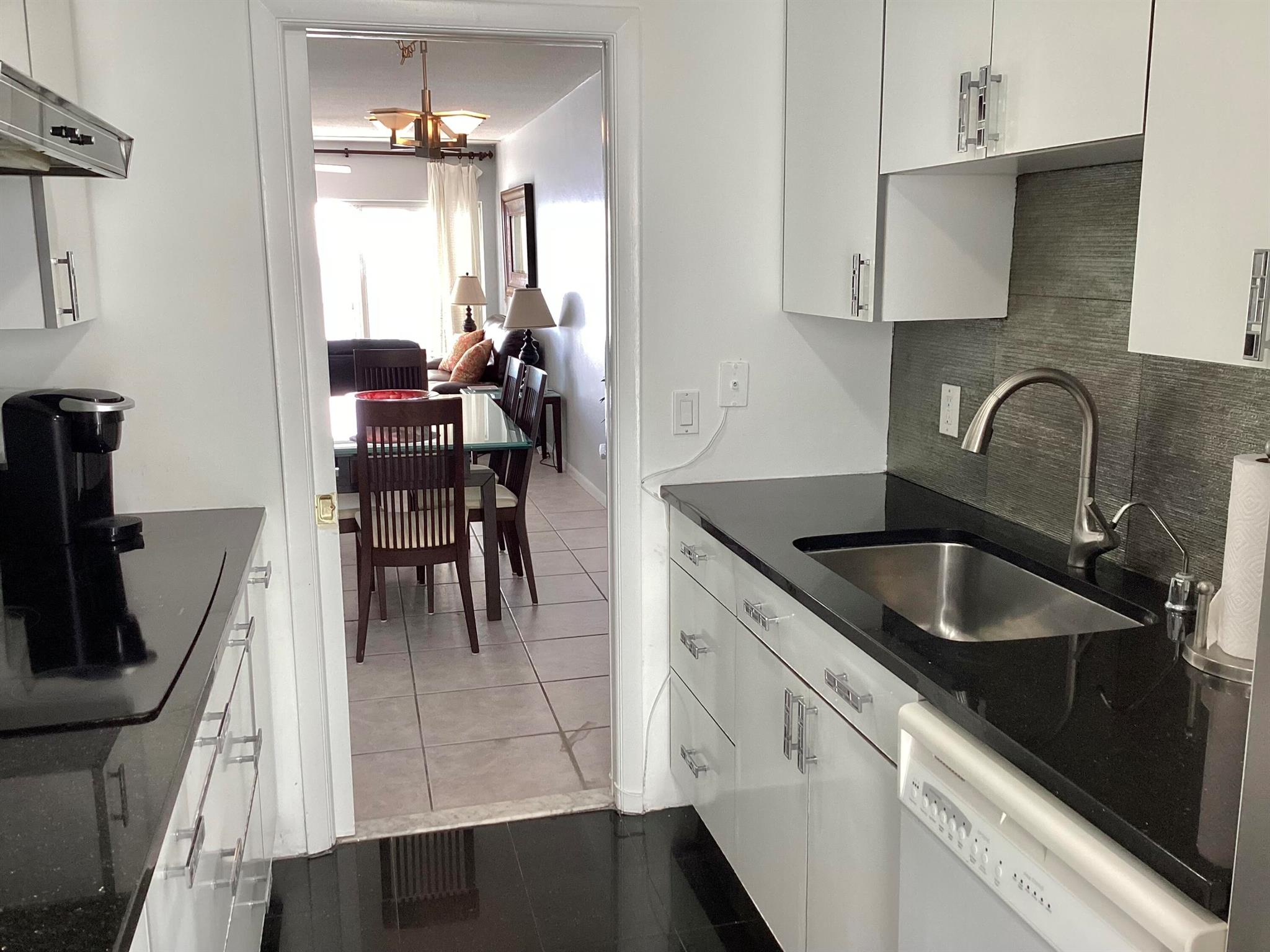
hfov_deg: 58.4
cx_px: 635
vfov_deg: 45.4
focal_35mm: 31
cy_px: 476
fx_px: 1137
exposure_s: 1/120
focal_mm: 3.3
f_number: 2.4
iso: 100
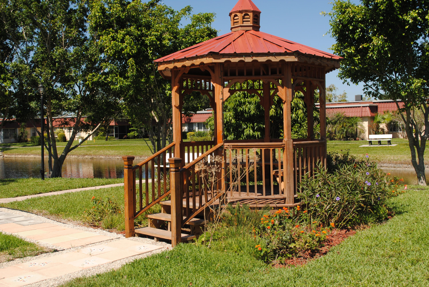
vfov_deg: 32.0
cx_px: 214
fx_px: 501
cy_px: 144
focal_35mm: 42
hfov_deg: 46.3
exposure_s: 1/250
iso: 100
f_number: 8
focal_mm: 28
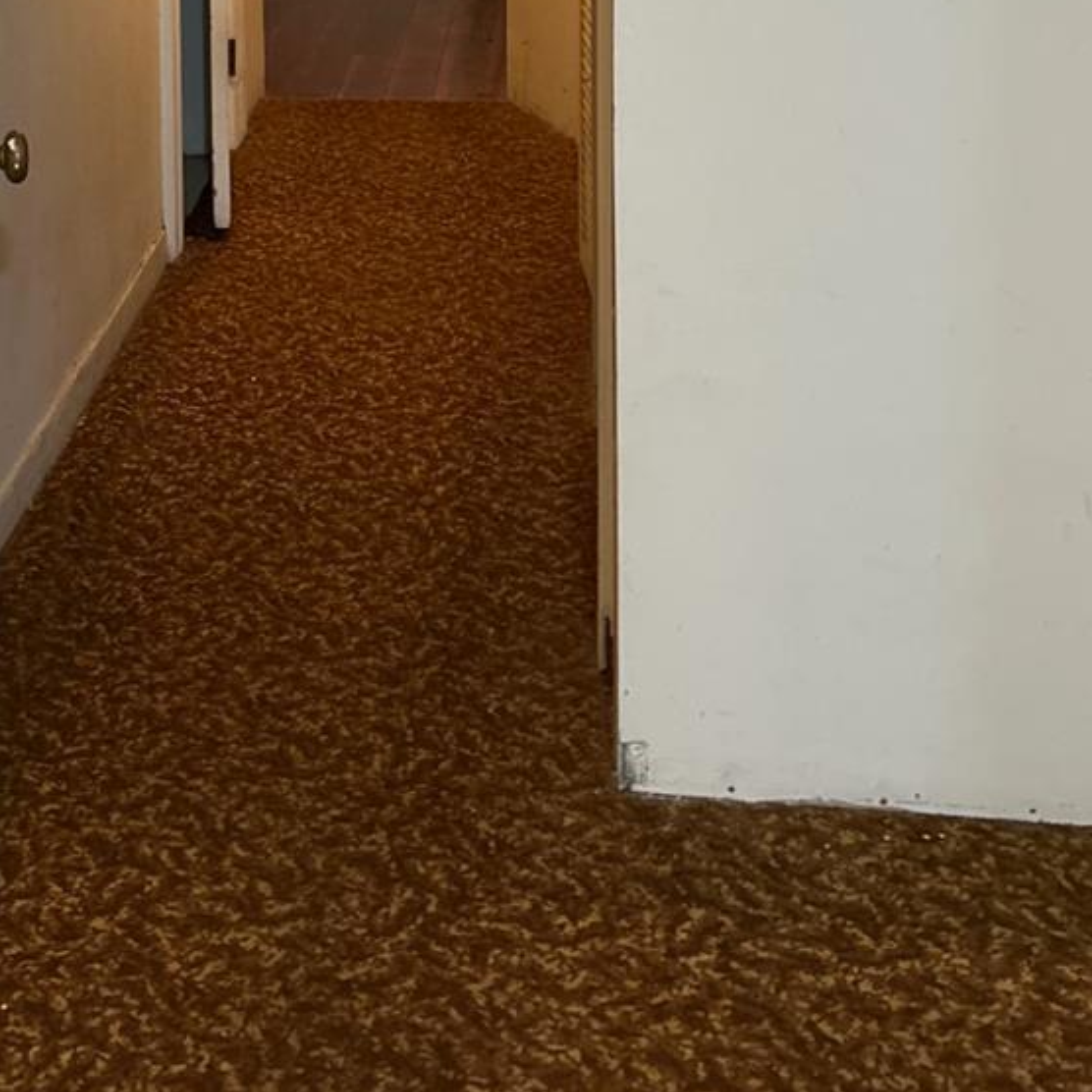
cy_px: -153
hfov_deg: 26.9
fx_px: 2213
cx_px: 129
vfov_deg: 25.4
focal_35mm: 62
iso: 500
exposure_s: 1/60
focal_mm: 5.7
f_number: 1.5
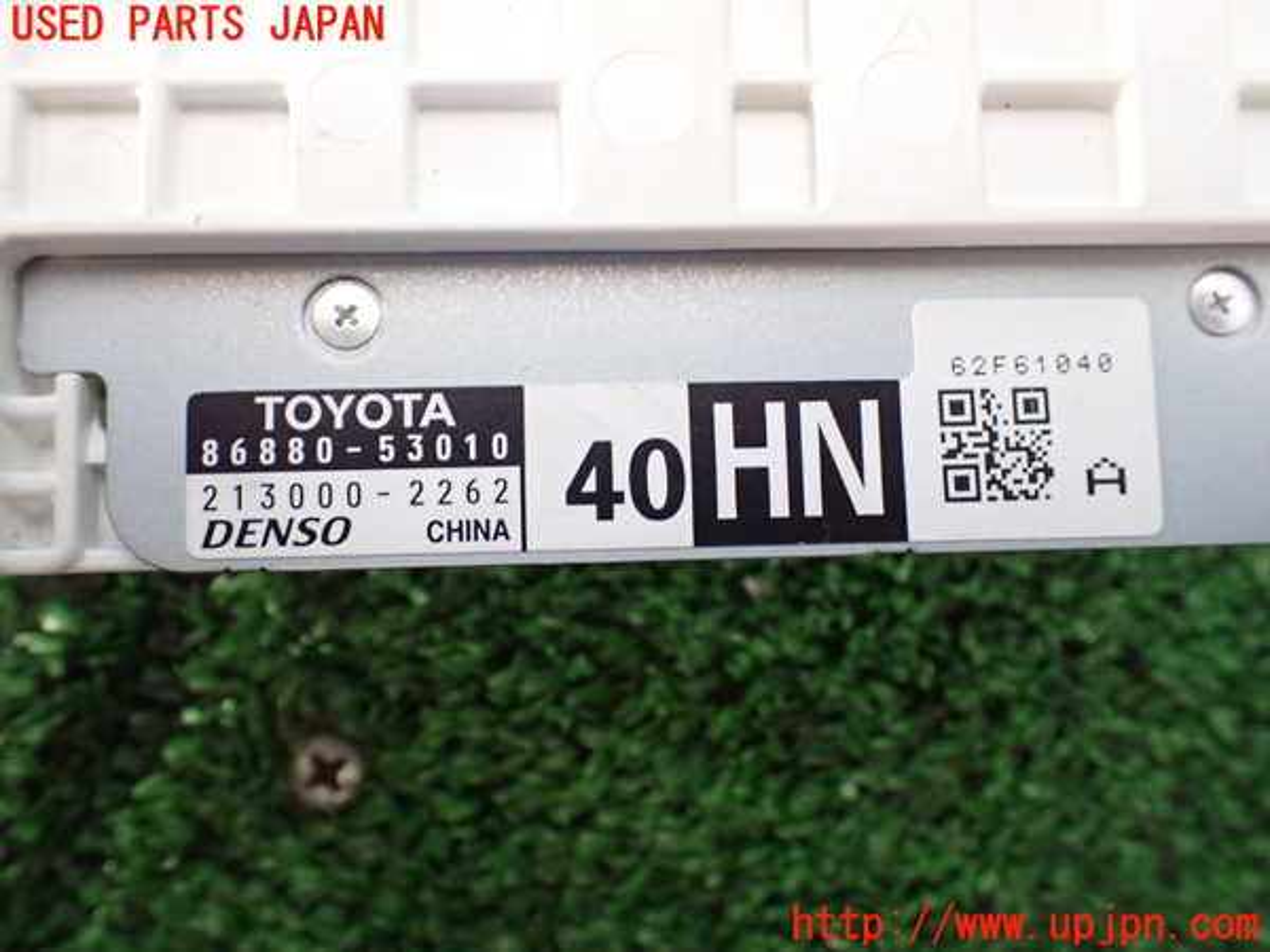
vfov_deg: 46.8
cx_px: 635
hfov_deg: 60.0
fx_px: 1101
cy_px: 476
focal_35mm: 30
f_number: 2.3
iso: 800
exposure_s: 1/60
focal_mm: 5.4
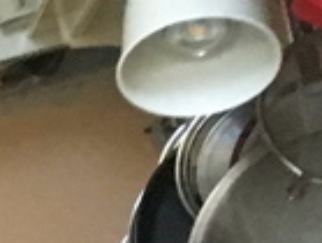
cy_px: 509
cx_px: -707
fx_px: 1986
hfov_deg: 7.8
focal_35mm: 213
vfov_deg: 6.8
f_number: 2.2
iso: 200
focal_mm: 4.15
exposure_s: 1/25
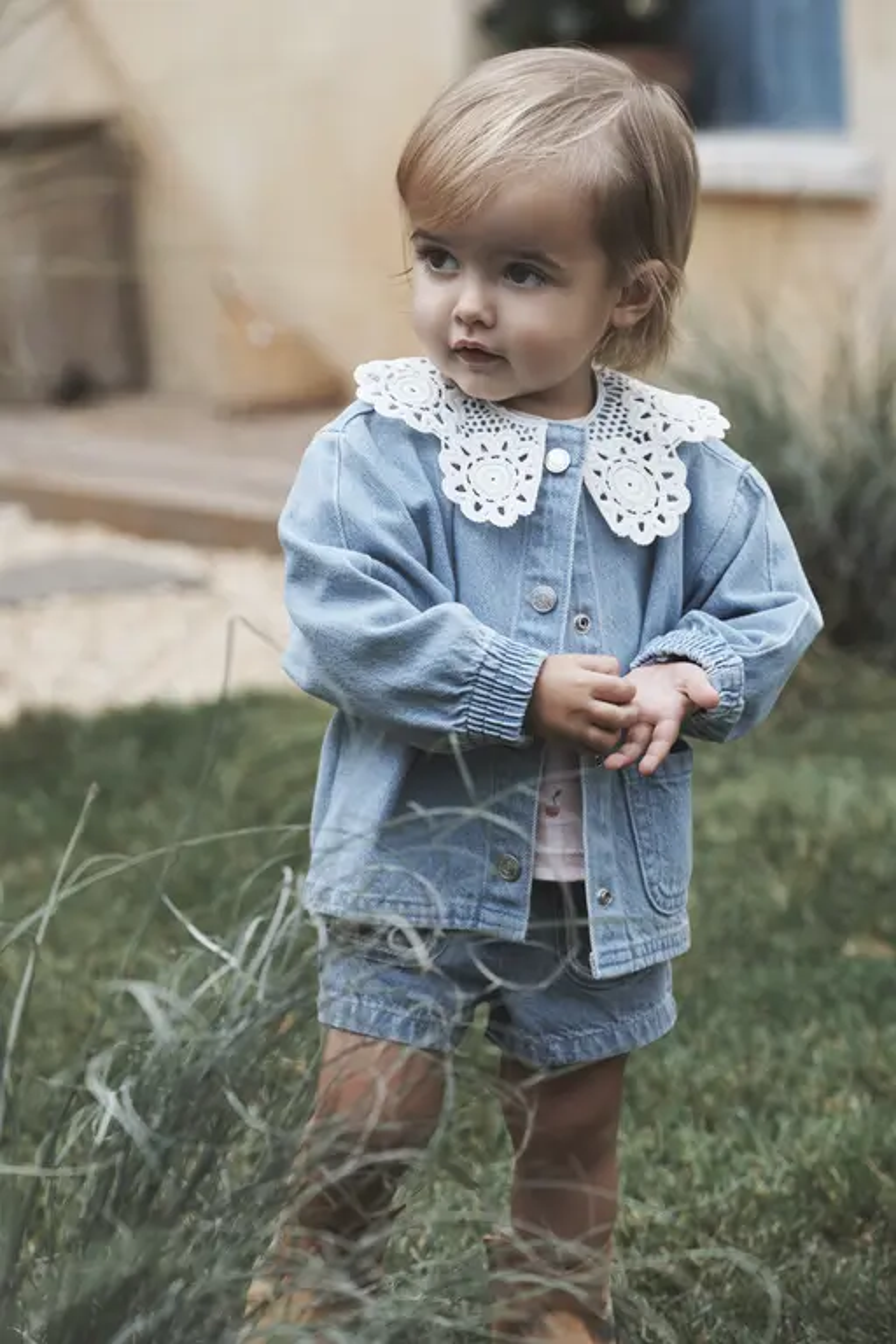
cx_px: 448
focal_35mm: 120
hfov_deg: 11.4
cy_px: 672
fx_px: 4480
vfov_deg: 17.1
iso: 400
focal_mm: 120
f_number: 5.6
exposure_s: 1/200
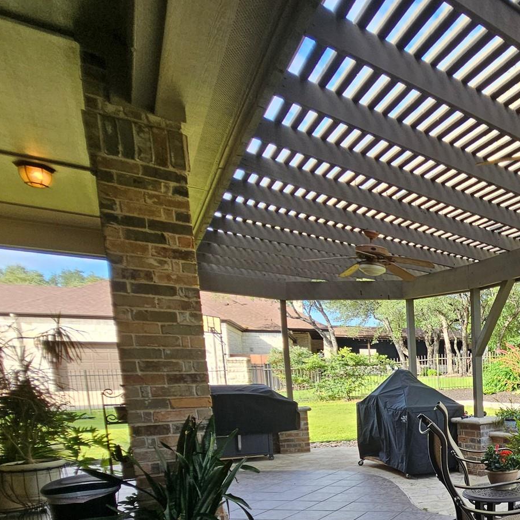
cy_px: 432
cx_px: 567
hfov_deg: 46.0
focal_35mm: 26
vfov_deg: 55.6
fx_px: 442
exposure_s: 1/359
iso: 64
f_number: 2.2
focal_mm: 2.2
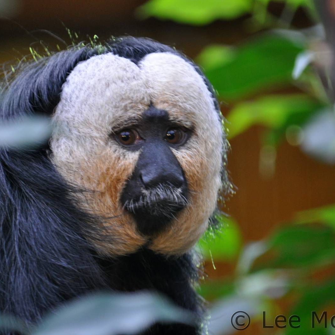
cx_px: 171
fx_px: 5891
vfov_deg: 3.3
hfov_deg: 3.3
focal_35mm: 538
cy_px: 167
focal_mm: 280
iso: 800
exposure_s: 1/15
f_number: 5.6
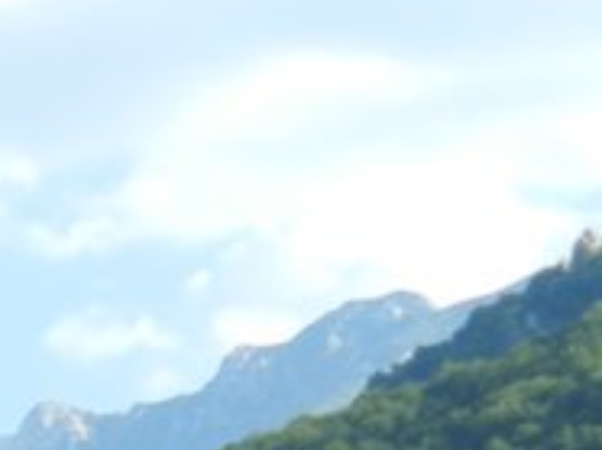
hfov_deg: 5.1
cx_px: -919
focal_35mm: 375
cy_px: 1097
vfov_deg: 3.9
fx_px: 6513
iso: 160
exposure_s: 1/400
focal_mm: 12.1
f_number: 4.7
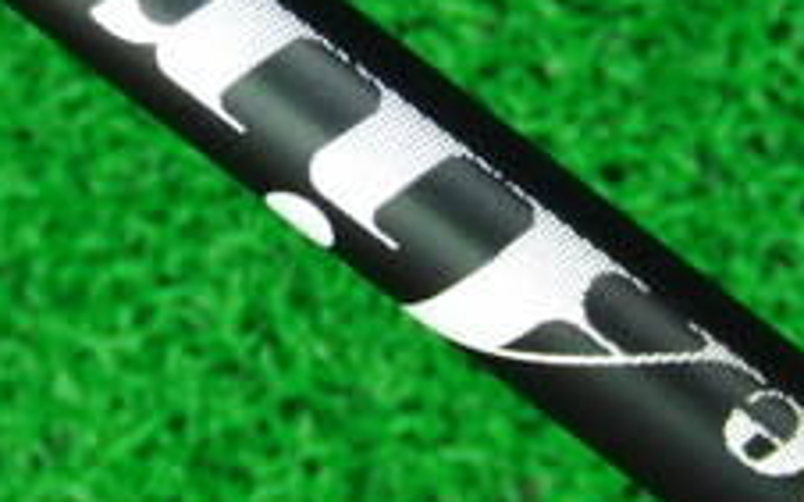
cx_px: 324
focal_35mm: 111
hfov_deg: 18.8
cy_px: 182
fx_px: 2431
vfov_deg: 11.8
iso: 400
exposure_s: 1/25
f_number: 3.6
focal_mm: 6.42
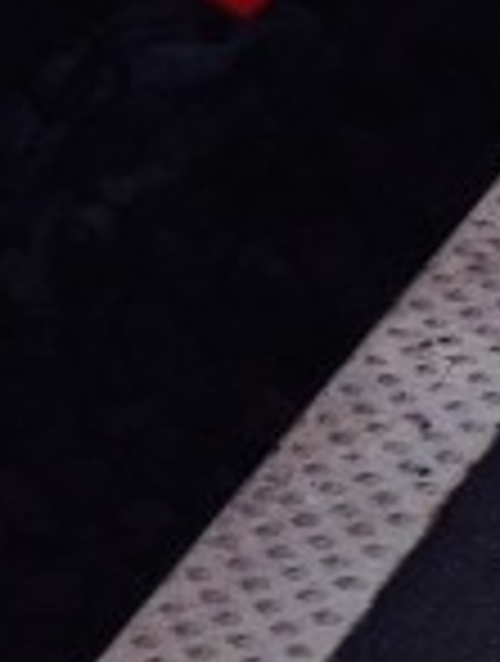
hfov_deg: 5.9
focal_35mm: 243
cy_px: -1229
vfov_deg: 7.3
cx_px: 1284
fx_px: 4660
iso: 50
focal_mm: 4.28
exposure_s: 1/290
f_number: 2.4
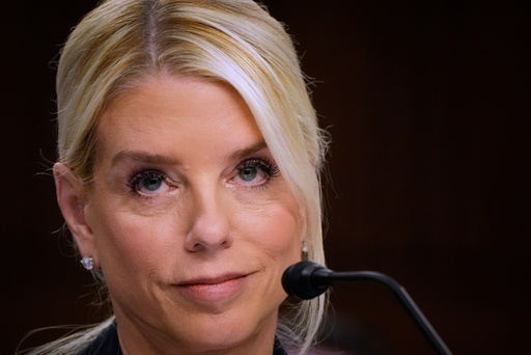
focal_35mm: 600
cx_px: 266
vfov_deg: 2.3
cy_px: 178
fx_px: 8855
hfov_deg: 3.4
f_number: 5.6
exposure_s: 1/320
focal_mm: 400
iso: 6400
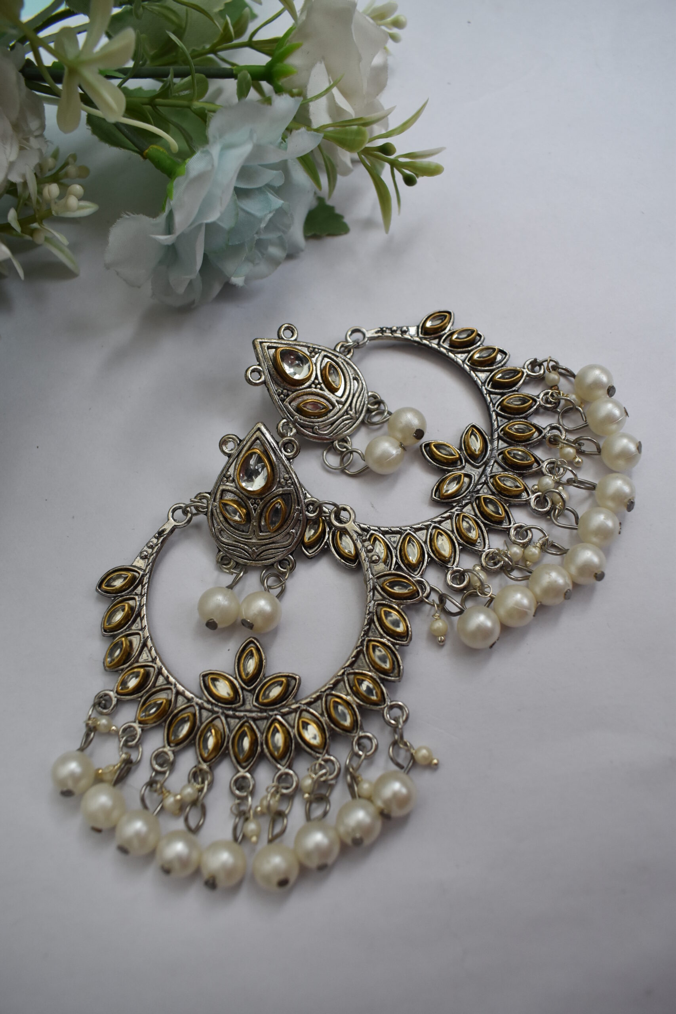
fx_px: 760
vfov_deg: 67.4
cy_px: 507
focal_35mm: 27
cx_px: 338
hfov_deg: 47.9
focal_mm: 18
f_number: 5.6
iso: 640
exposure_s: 1/60
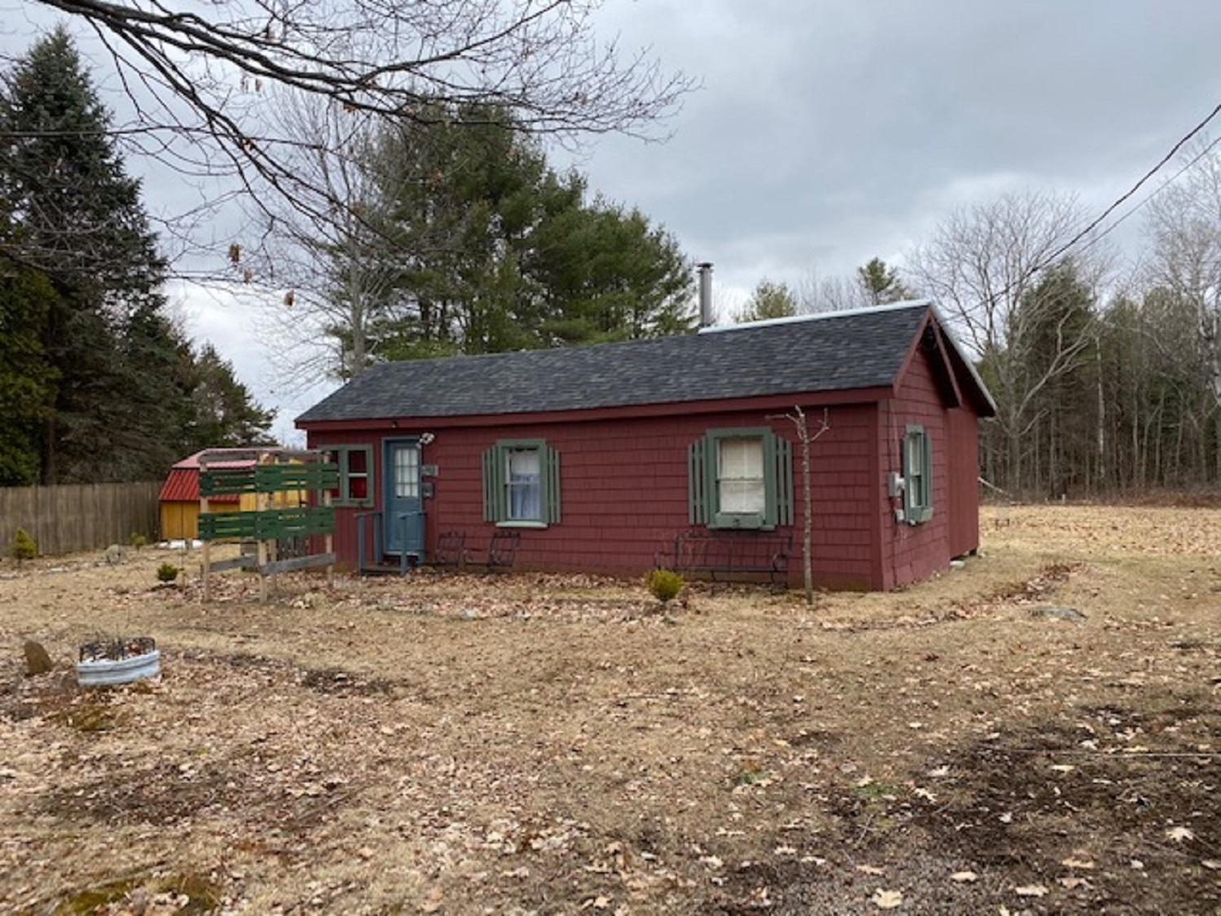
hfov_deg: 67.3
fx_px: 917
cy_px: 458
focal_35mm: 26
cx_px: 610
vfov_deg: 53.1
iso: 32
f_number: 1.8
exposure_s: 1/694
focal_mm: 4.25
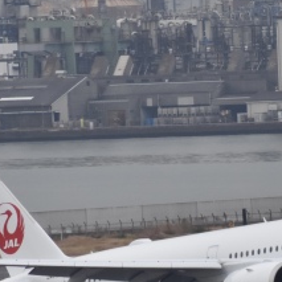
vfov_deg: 2.2
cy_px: 215
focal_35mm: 805
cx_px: 240
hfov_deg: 2.2
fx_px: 7419
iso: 800
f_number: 8
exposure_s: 1/800
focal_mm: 210
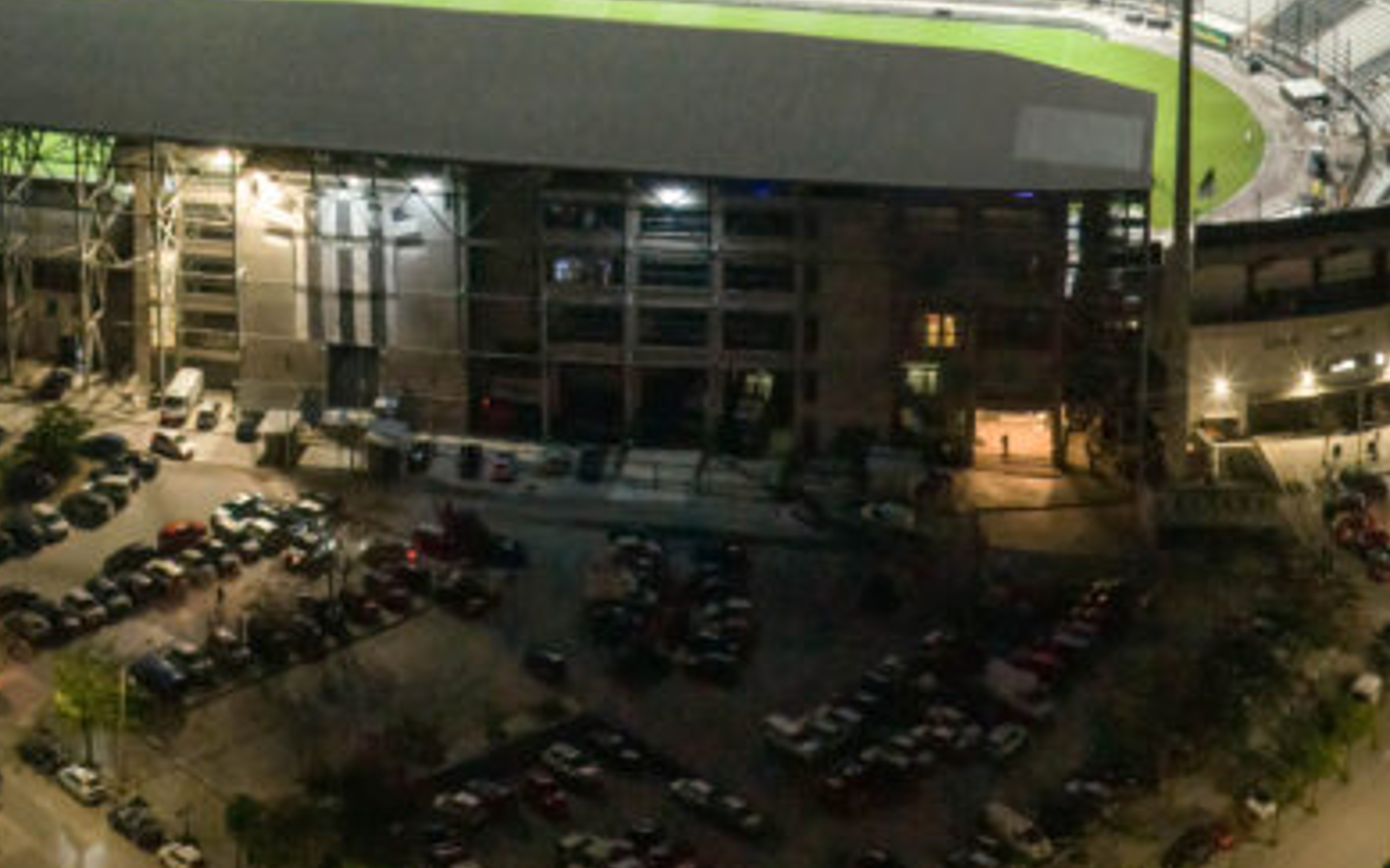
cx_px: 490
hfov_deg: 23.5
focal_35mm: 88
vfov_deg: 13.7
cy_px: -536
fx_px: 3333
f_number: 2.8
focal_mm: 14.45
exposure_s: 1/40
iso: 640
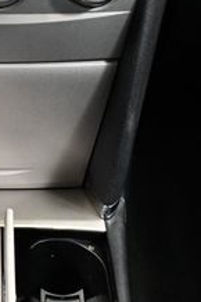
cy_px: 258
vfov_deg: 19.0
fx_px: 889
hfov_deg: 12.8
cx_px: 7
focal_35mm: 106
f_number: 3.5
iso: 3600
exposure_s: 1/60
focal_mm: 18
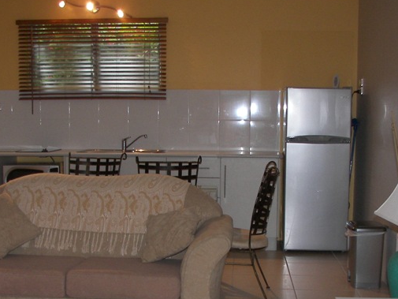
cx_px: 199
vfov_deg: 25.5
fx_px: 656
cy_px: 200
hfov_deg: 33.8
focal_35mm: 57
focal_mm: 6
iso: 100
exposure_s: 1/30
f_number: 2.8
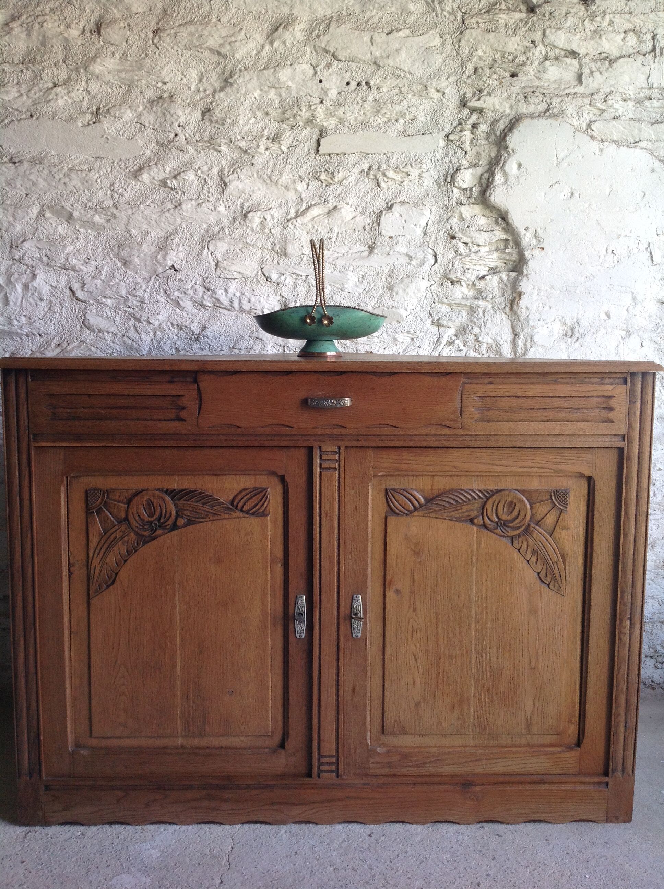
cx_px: 332
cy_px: 444
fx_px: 898
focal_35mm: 35
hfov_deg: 40.6
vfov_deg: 52.7
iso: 80
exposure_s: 1/120
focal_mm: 4.28
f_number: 2.4
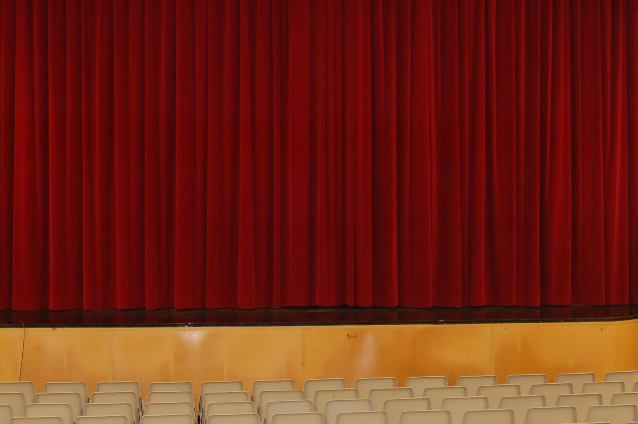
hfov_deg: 29.2
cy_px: 245
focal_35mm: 69
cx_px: 280
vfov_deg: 19.7
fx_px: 1222
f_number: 3.3
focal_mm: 28
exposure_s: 1/60
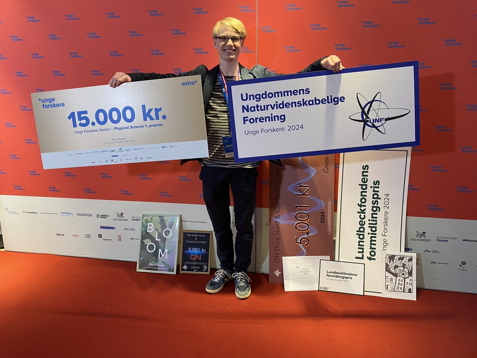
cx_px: 238
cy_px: 179
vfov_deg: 53.1
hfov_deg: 67.3
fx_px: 358
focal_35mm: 26
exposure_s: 1/50
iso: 125
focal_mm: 4.25
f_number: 1.8
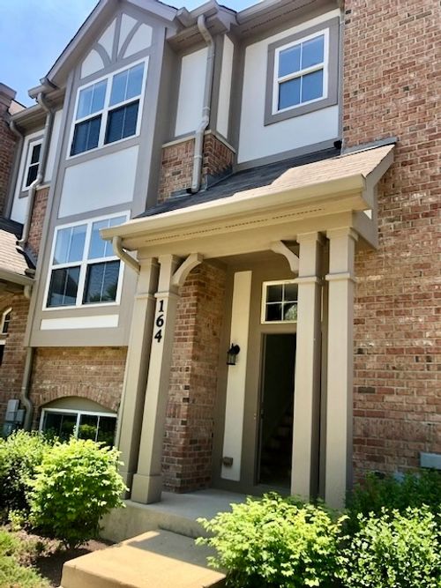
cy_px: 294
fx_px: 476
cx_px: 220
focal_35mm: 28
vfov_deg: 63.5
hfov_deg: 49.7
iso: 20
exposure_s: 1/256
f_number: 1.8
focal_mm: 3.99
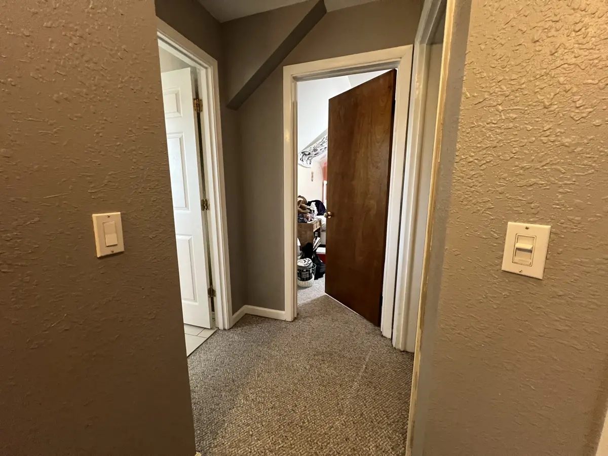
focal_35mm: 13
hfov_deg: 106.2
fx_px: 228
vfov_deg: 89.9
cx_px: 304
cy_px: 228
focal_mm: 1.57
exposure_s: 1/60
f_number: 1.8
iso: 500
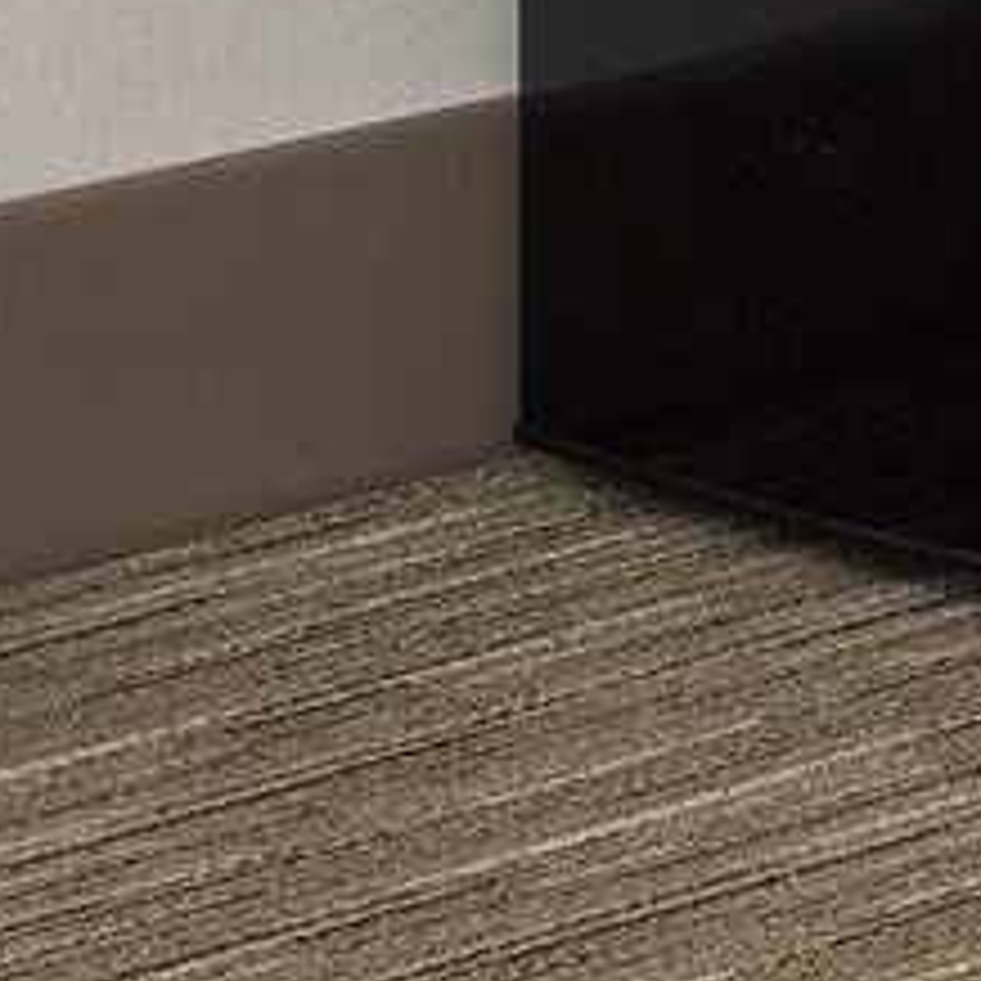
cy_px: -1024
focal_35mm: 320
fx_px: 10260
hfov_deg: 5.0
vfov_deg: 5.4
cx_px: 3789
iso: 400
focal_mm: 40
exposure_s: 1/250
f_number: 11
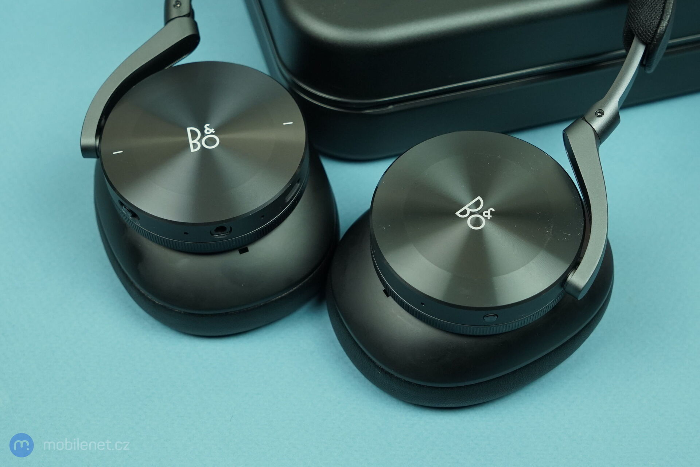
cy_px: 234
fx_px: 894
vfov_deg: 29.2
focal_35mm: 46
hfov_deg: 42.7
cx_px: 350
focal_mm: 46
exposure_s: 1/160
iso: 2000
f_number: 7.1
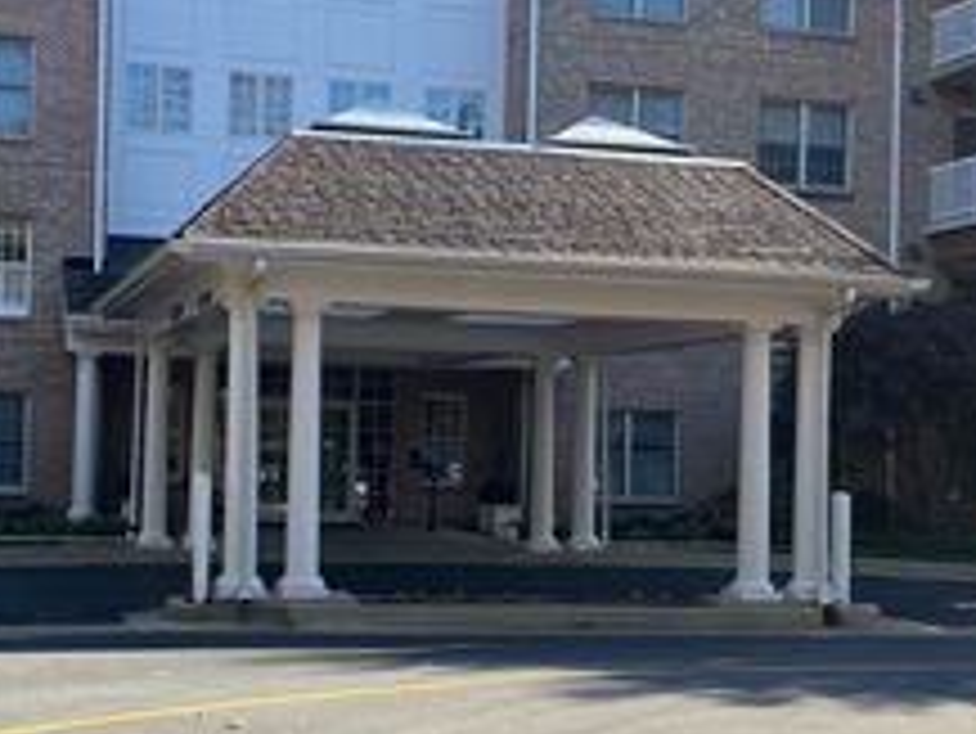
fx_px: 1693
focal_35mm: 60
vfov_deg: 24.4
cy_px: 403
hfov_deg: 32.0
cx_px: 369
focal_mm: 5.1
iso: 50
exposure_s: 1/799
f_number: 1.6
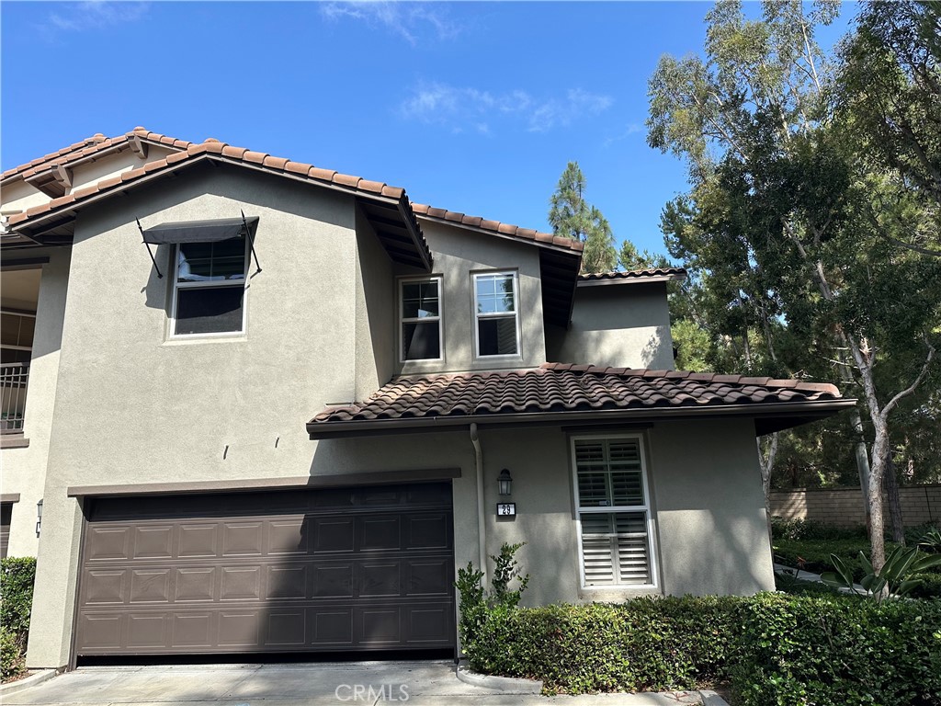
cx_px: 470
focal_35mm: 24
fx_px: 652
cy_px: 353
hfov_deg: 71.6
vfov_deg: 56.8
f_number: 1.78
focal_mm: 6.86
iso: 80
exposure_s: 1/3058
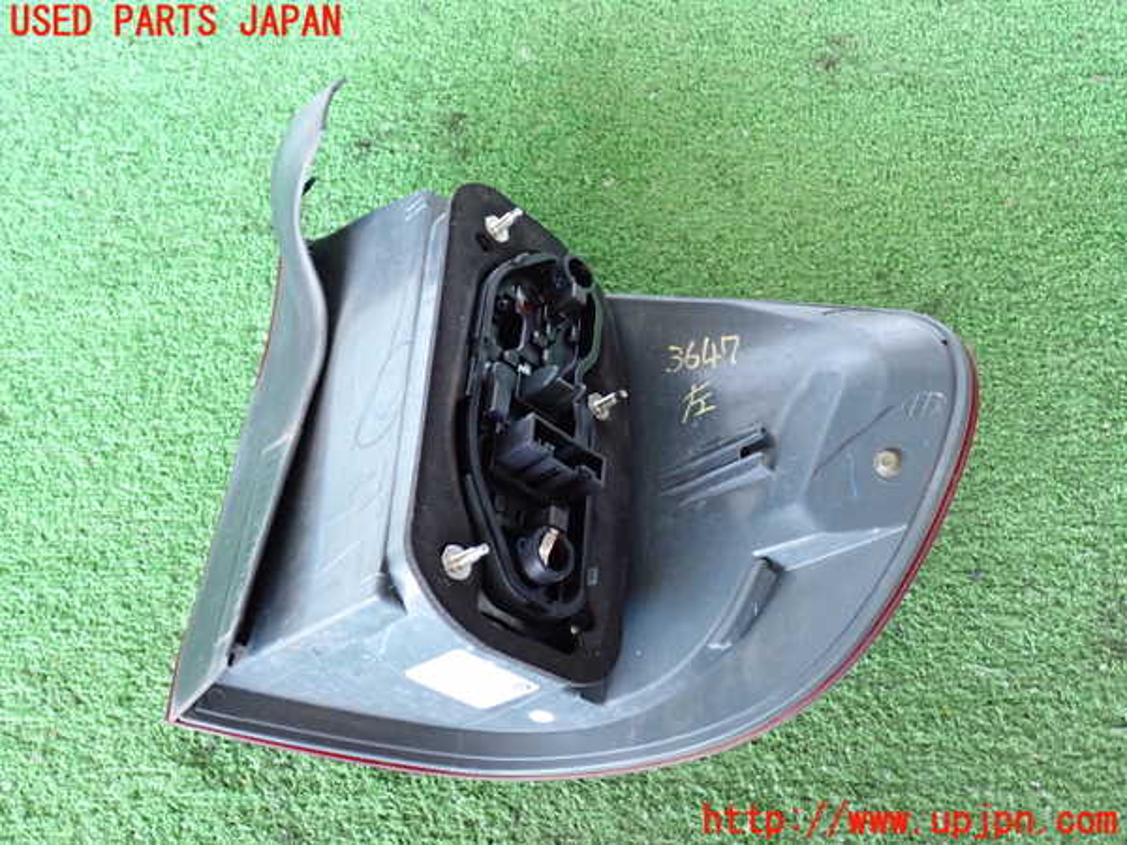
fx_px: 1042
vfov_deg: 44.2
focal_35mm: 32
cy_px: 422
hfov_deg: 56.8
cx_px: 564
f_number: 2.4
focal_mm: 5.79
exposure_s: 1/30
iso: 500
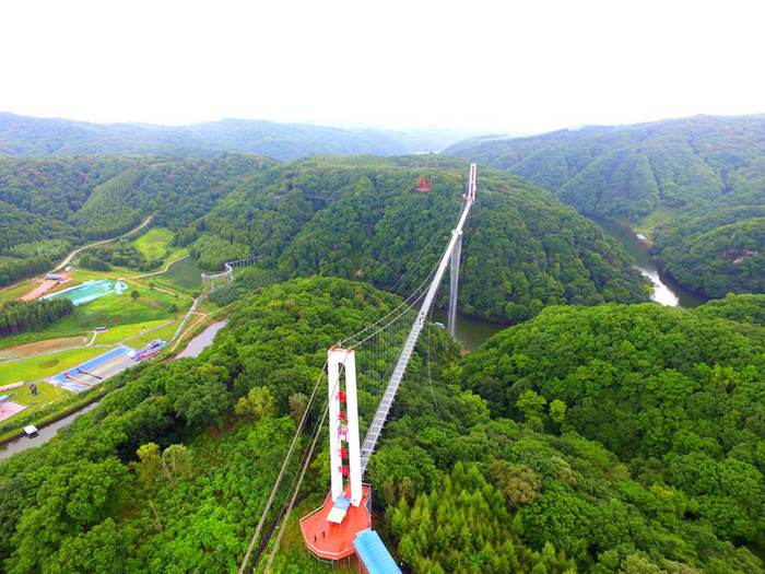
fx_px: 442
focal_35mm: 20
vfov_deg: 66.0
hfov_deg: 81.7
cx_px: 382
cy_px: 287
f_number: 2.8
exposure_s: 1/100
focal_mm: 3.61
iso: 148
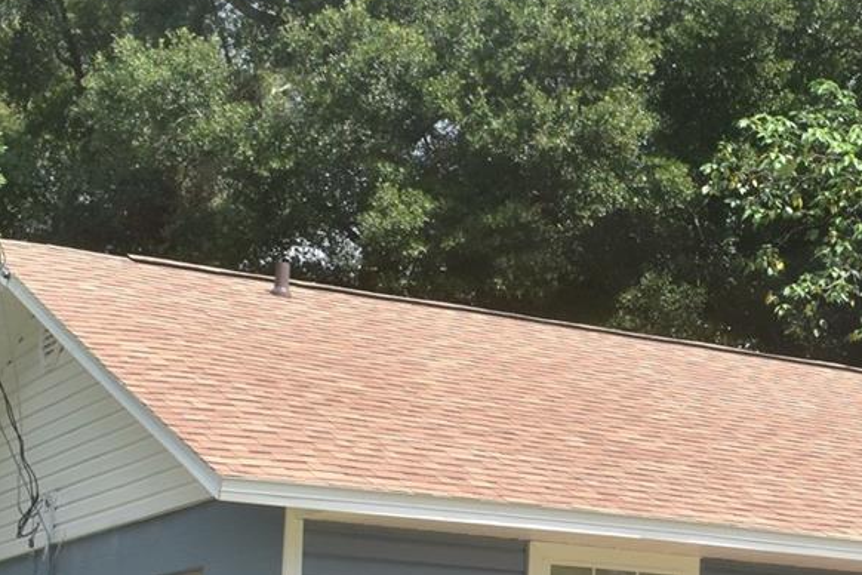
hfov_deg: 20.0
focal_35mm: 99
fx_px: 2370
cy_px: 554
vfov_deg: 13.7
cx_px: 874
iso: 400
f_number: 11
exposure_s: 1/500
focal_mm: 24
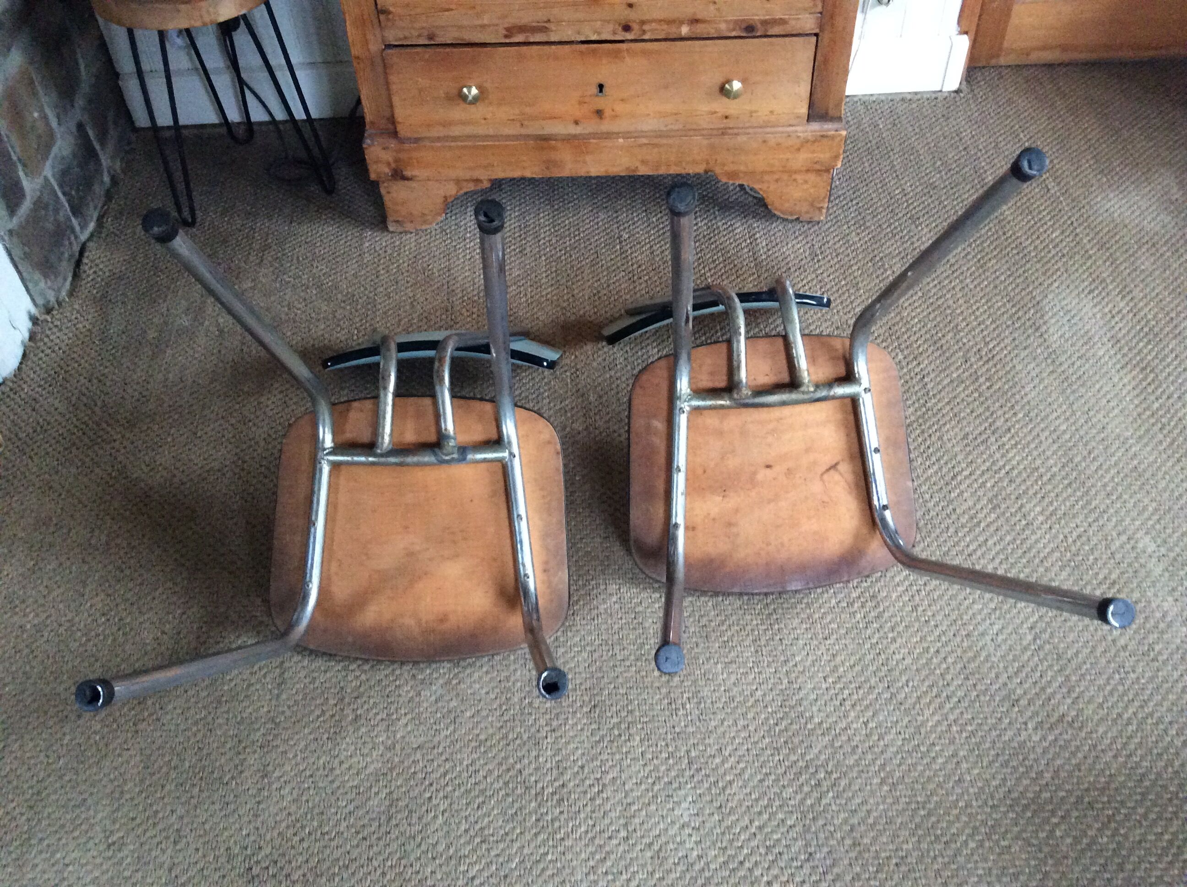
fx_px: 1096
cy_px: 444
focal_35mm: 32
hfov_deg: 56.9
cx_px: 594
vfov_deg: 44.1
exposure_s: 1/17
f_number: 2.4
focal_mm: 3.3
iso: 320
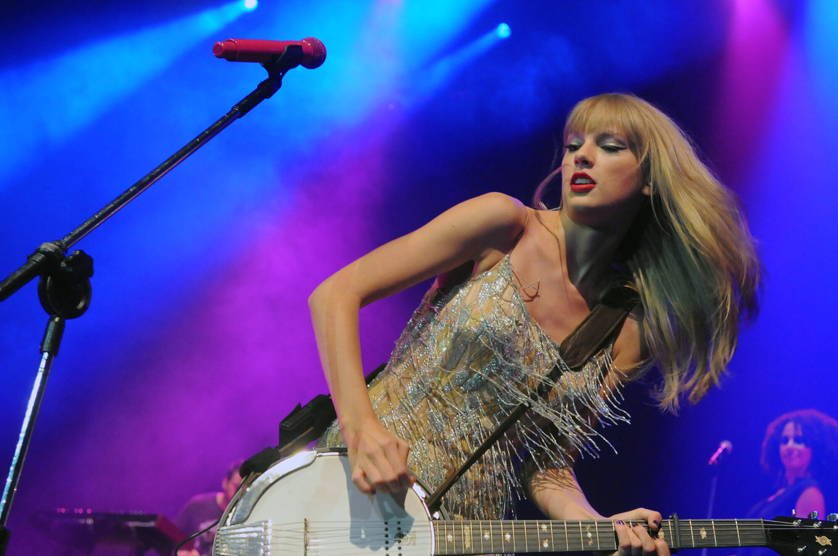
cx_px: 507
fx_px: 1697
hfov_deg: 27.7
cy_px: 324
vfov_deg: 18.6
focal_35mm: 73
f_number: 3.5
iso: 2000
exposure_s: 1/250
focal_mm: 38
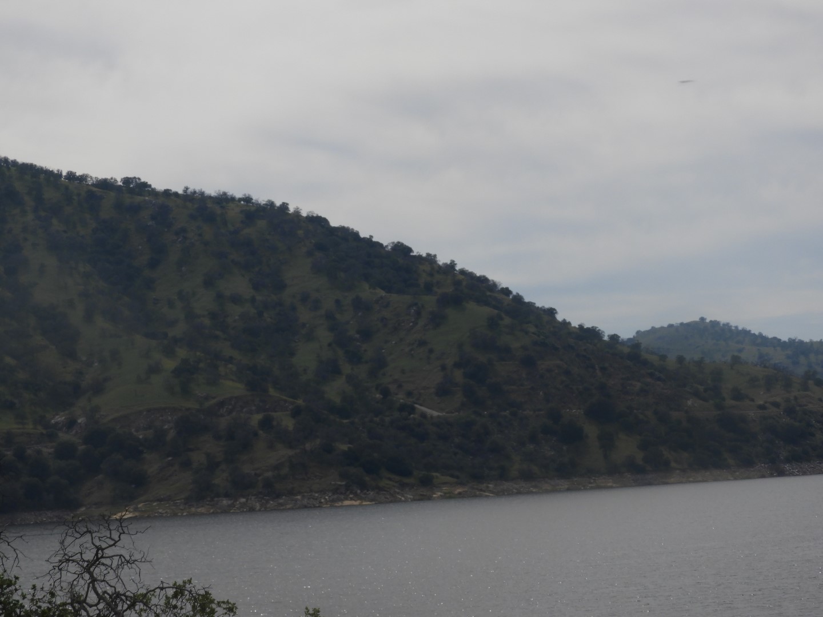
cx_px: 412
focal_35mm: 105
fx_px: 2496
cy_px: 308
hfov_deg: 18.7
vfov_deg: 14.1
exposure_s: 1/1600
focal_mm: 18.8
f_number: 5.3
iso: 100
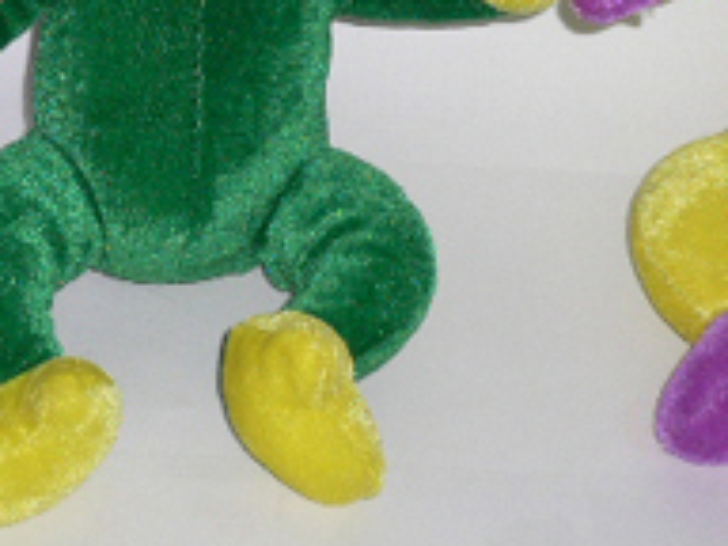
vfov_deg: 9.3
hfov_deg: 12.4
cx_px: 190
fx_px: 3344
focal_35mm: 159
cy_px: 32
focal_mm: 10.1
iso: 100
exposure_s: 1/60
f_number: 3.8
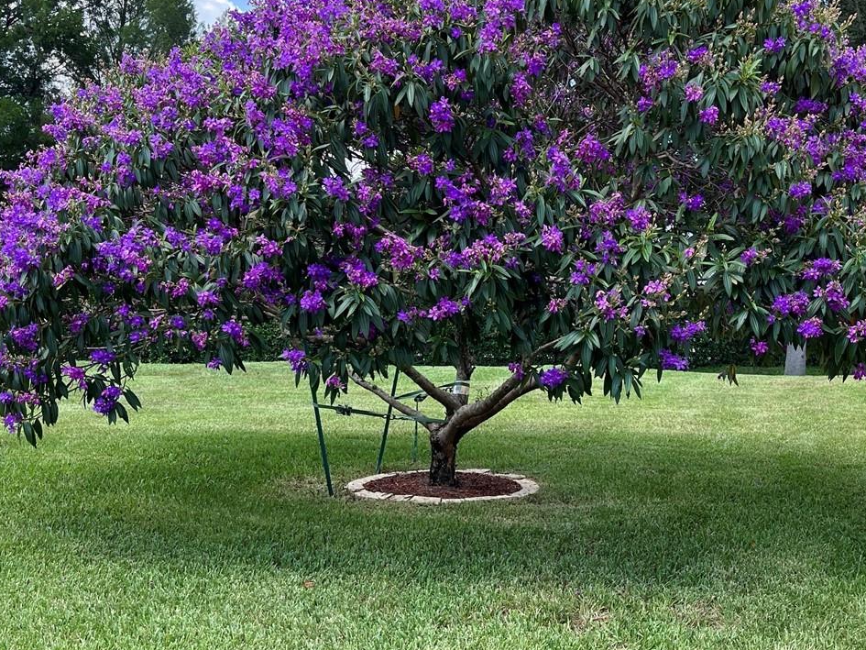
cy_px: 265
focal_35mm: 44
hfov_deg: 42.7
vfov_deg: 32.8
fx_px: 1101
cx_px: 521
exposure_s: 1/657
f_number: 1.6
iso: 50
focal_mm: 5.1
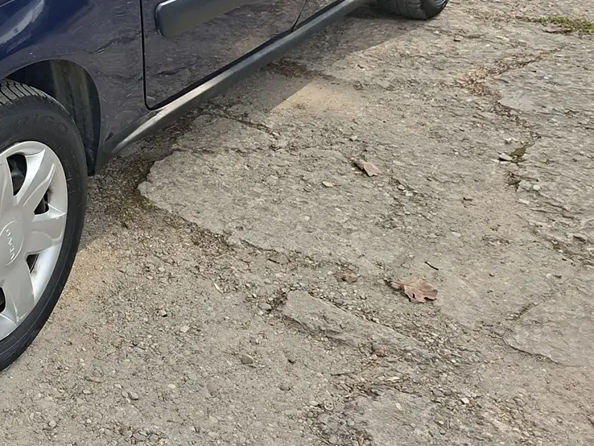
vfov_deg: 25.3
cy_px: -30
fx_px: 927
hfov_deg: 31.3
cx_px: -71
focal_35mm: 54
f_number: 1.8
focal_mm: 5.54
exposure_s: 1/432
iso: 50
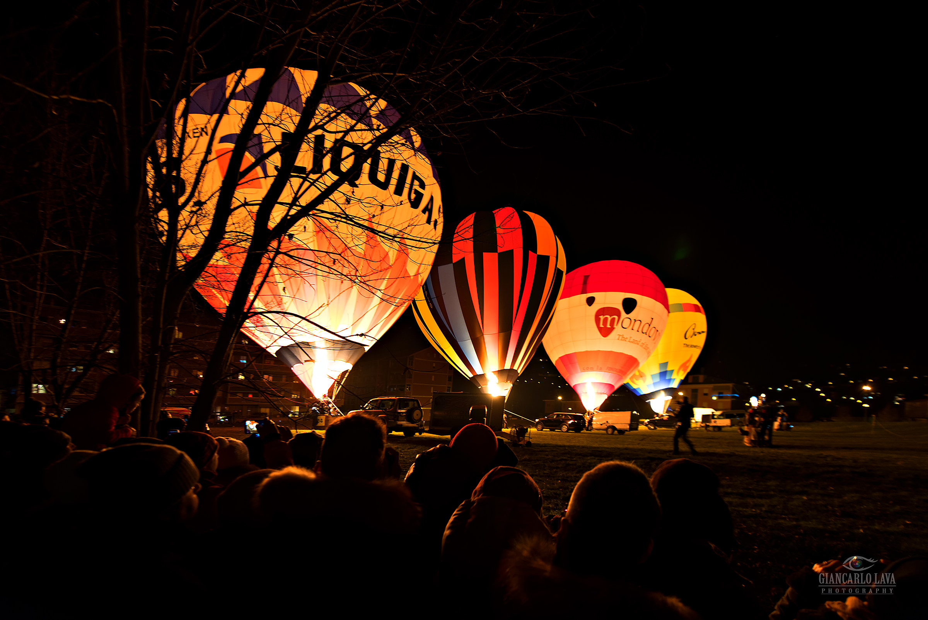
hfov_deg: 104.2
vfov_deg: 81.3
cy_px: 310
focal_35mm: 14
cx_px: 464
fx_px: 361
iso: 320
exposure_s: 1/15
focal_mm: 14
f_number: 2.8
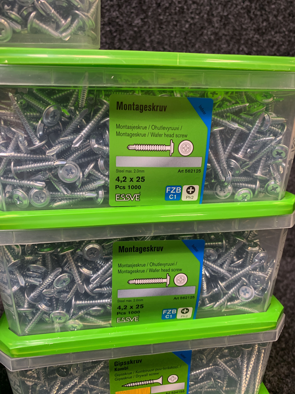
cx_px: 148
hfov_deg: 53.1
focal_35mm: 26
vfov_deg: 67.3
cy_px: 197
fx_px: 295
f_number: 1.8
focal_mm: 4.25
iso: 100
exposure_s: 1/60
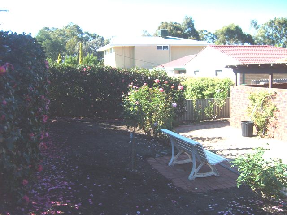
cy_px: 108
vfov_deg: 40.7
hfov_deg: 52.6
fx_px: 290
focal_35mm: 35
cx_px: 144
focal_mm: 5.8
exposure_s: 1/500
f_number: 2.8
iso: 50
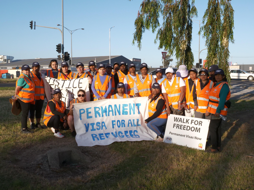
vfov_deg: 36.0
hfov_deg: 46.8
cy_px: 95
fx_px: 294
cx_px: 127
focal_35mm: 40
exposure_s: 1/1300
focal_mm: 20
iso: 1250
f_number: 10
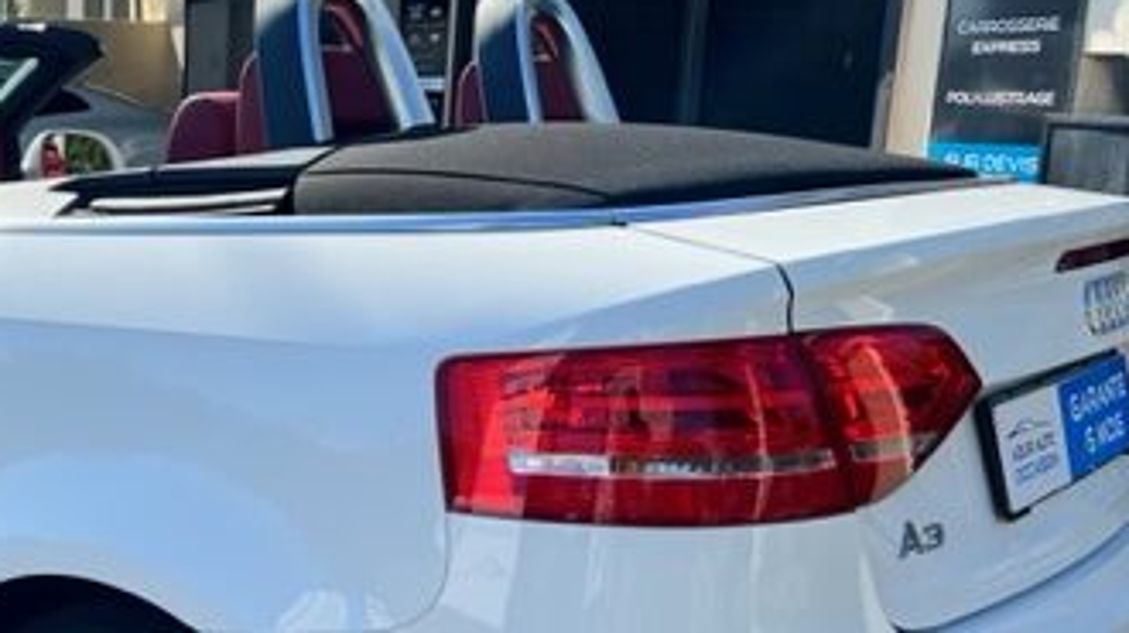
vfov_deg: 21.6
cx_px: 144
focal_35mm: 55
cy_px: 472
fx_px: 1645
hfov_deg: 35.9
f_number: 1.5
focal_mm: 5.7
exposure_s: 1/3077
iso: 50
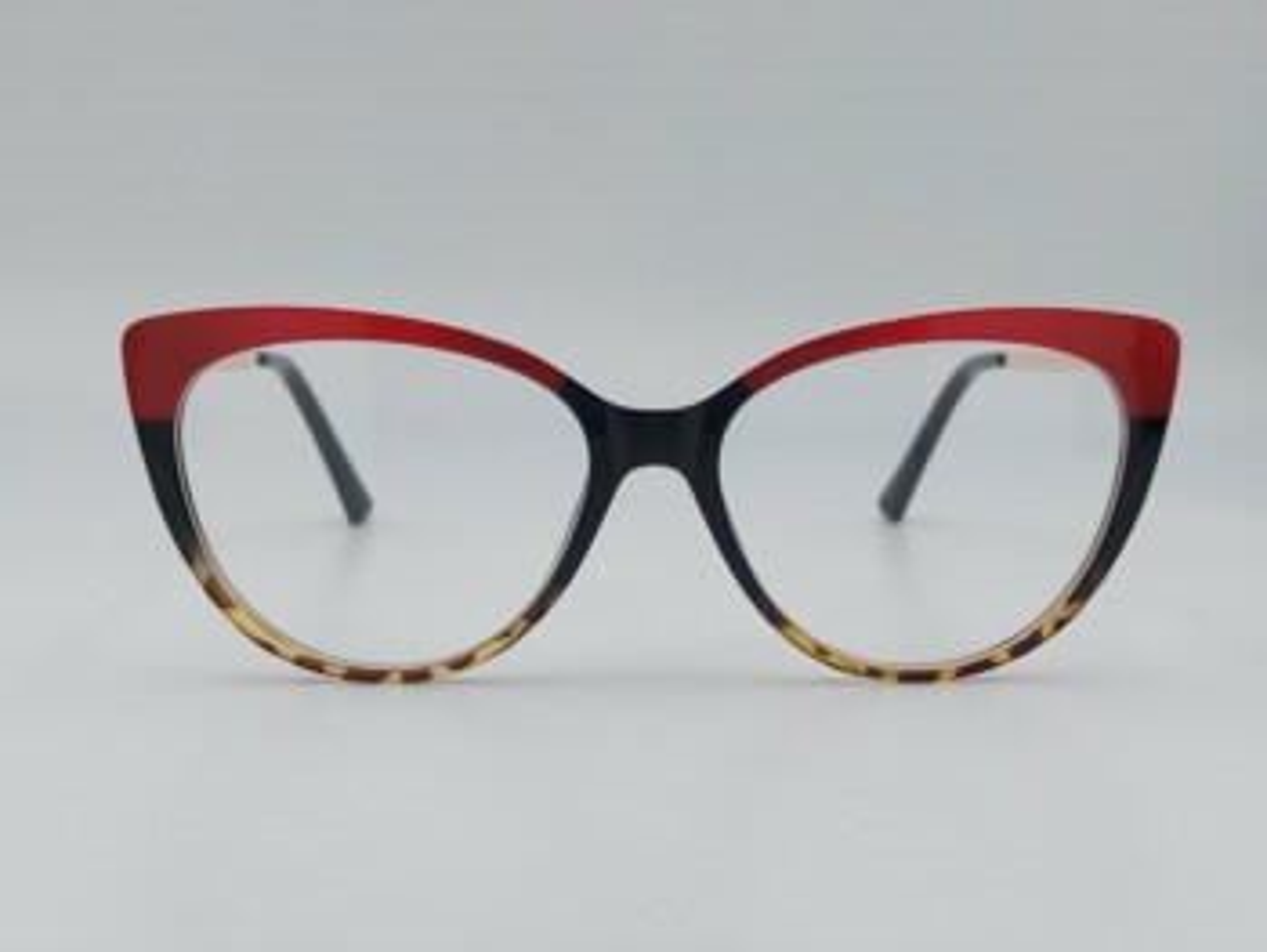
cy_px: 476
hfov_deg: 69.4
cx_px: 634
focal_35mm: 25
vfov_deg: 54.9
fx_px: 916
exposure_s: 1/1296
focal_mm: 5.23
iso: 40
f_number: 1.8
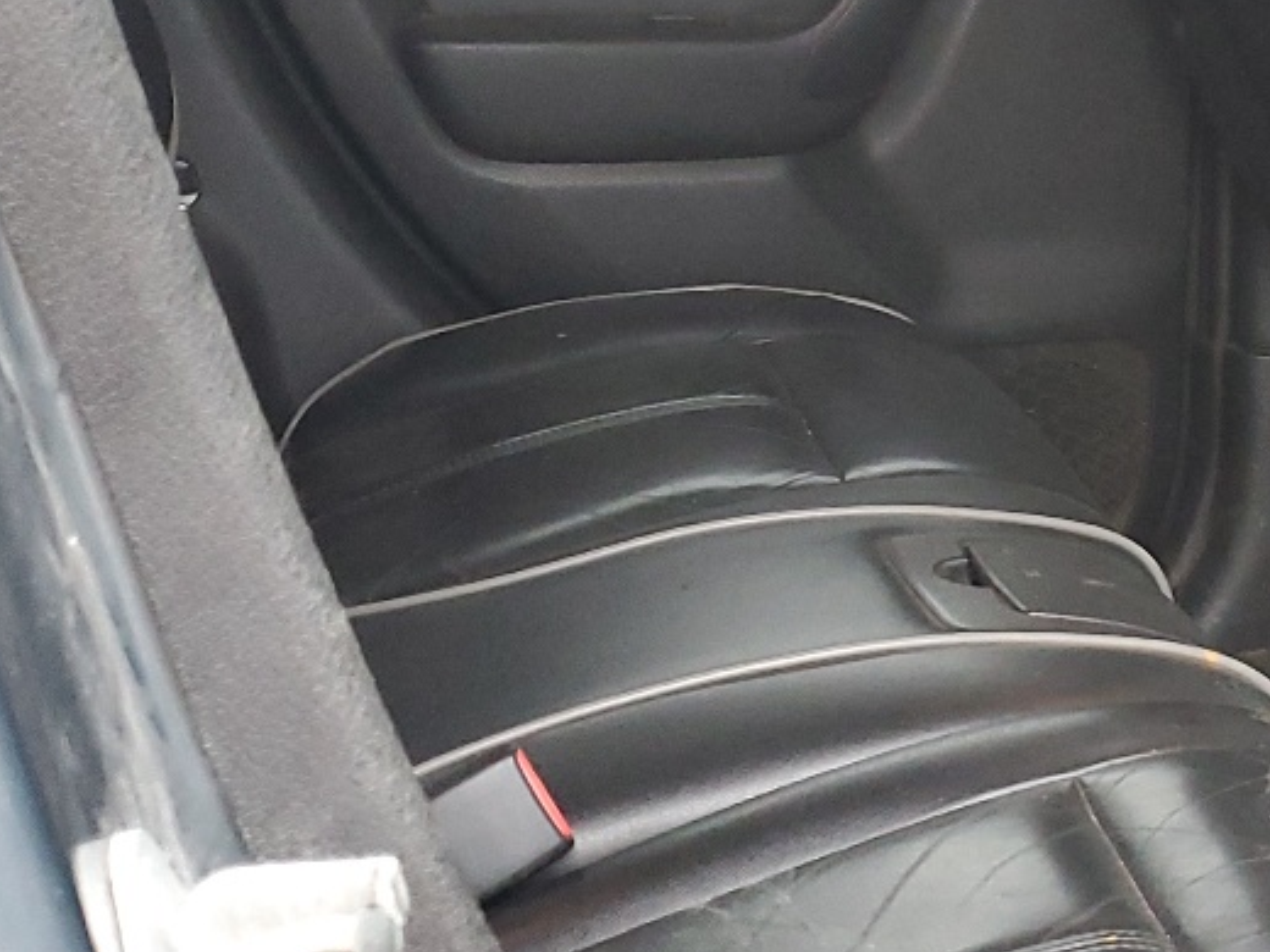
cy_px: 456
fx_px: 2935
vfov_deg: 18.4
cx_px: 1429
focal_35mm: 80
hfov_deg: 22.9
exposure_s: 1/60.2
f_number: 1.5
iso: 251
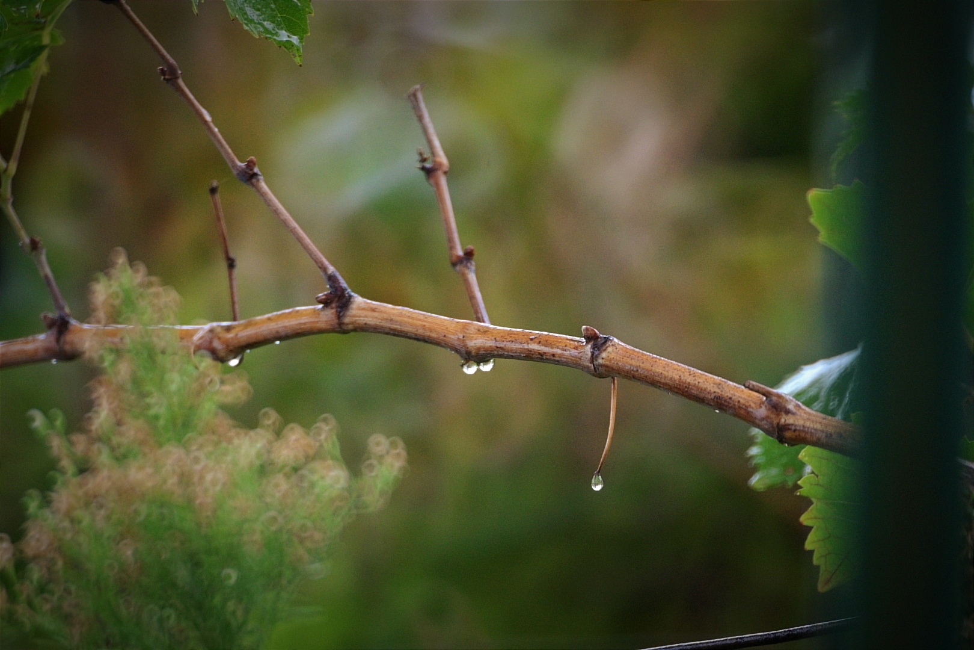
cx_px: 487
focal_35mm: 750
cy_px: 325
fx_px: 20290
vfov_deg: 1.8
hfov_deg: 2.7
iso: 2000
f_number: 8
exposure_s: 1/320
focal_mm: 500
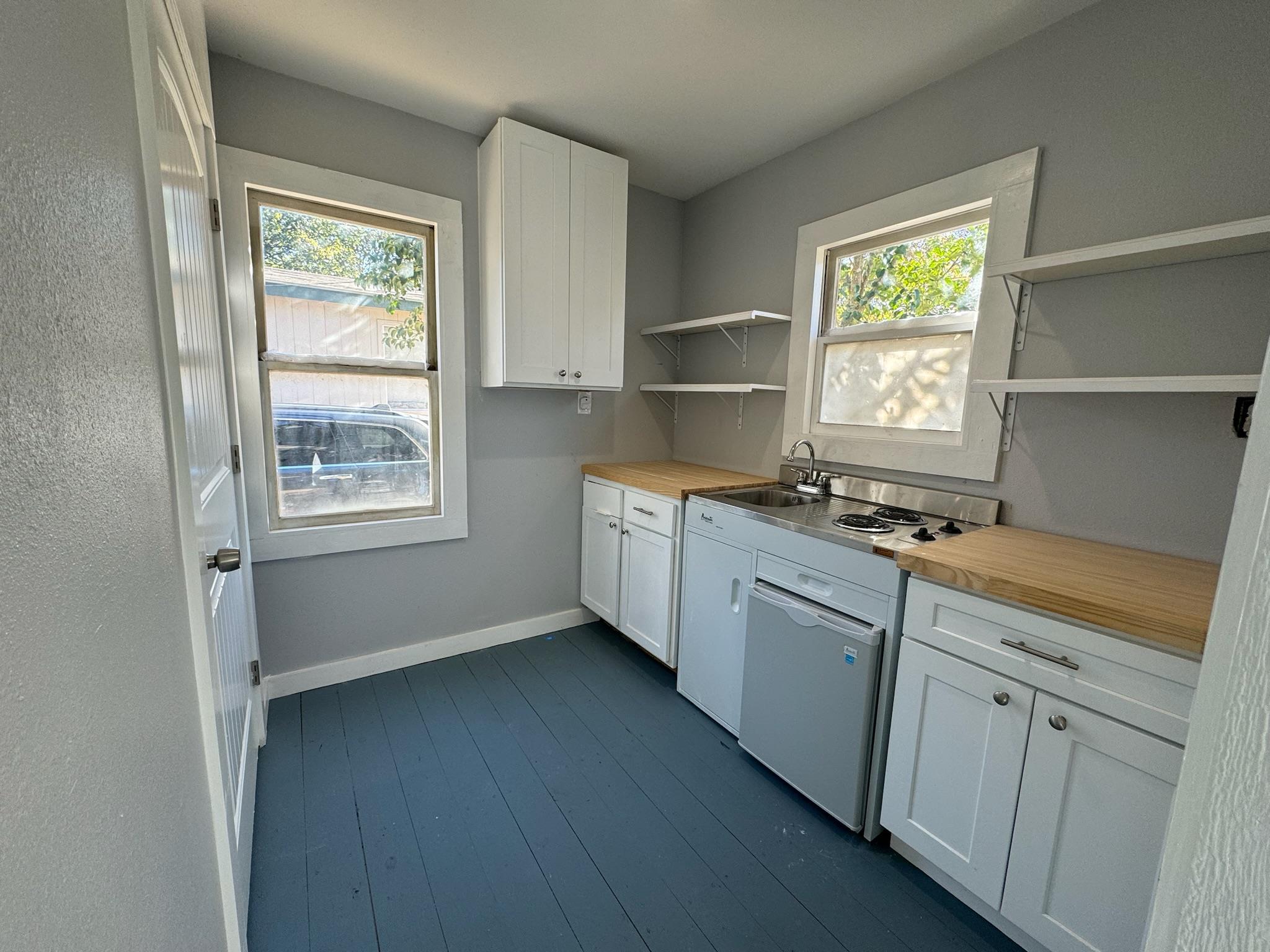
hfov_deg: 102.1
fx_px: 514
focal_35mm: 14
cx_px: 635
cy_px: 476
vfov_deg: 85.7
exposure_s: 1/120
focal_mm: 2.22
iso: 80
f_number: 2.2
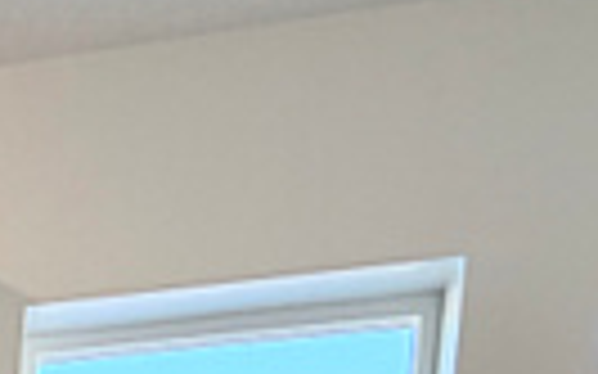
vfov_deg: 8.7
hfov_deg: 14.1
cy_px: 1235
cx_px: -728
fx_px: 1857
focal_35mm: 114
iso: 80
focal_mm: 2.22
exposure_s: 1/120
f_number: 2.2
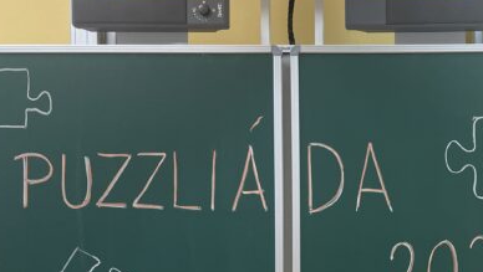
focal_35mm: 56
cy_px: 268
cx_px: 405
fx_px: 718
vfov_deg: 20.8
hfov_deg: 35.6
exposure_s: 1/100
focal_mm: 4.2
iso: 125
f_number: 1.6
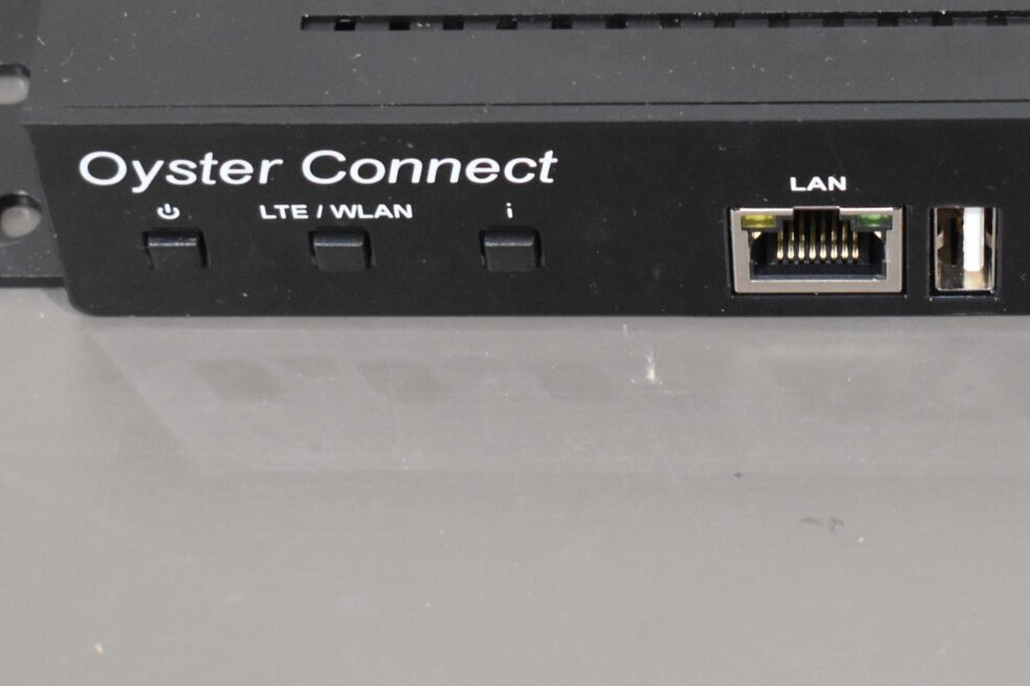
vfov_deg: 9.2
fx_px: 4233
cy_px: 117
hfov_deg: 13.8
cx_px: 794
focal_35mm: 148
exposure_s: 1/125
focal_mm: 38
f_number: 4.8
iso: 1600
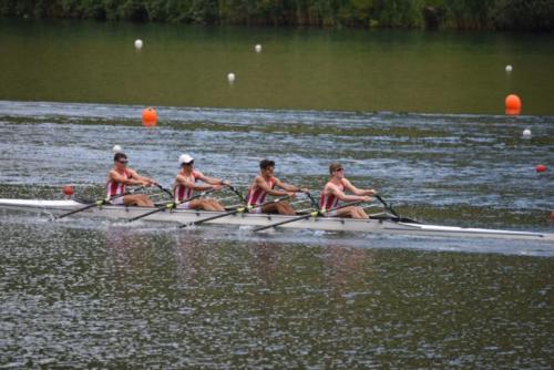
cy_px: 185
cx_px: 277
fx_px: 6159
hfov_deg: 5.2
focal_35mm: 400
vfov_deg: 3.4
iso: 800
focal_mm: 400
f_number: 5.6
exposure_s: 1/1600
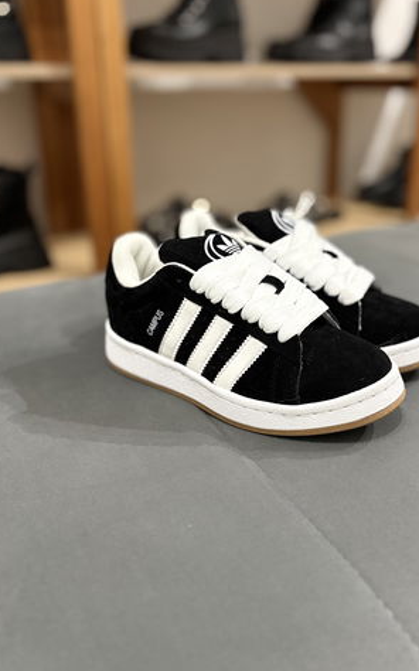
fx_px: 567
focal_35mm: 31
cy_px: 302
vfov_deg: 61.1
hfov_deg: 40.4
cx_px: 251
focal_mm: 5.96
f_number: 1.6
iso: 400
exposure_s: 1/33
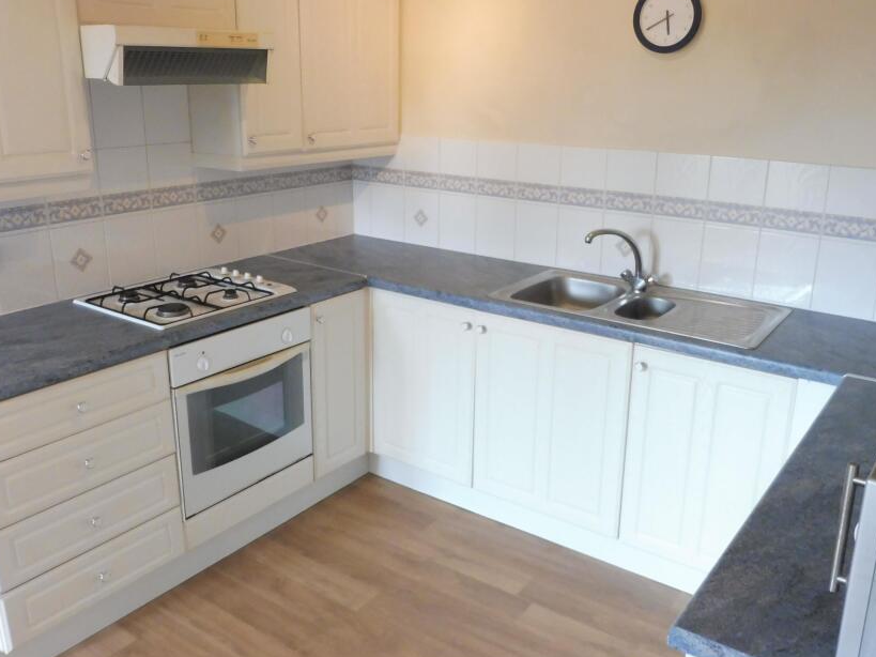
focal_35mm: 30
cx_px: 454
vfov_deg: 46.8
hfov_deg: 60.0
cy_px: 308
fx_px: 759
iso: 400
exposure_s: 1/30
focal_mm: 4.3
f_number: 3.3
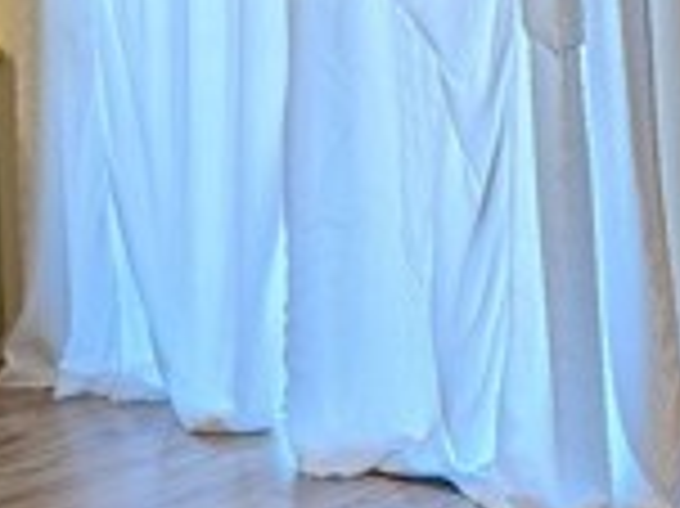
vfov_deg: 14.4
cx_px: 648
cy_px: 124
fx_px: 2002
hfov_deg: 18.8
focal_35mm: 102
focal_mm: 6.9
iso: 20
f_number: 1.68
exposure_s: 1/312
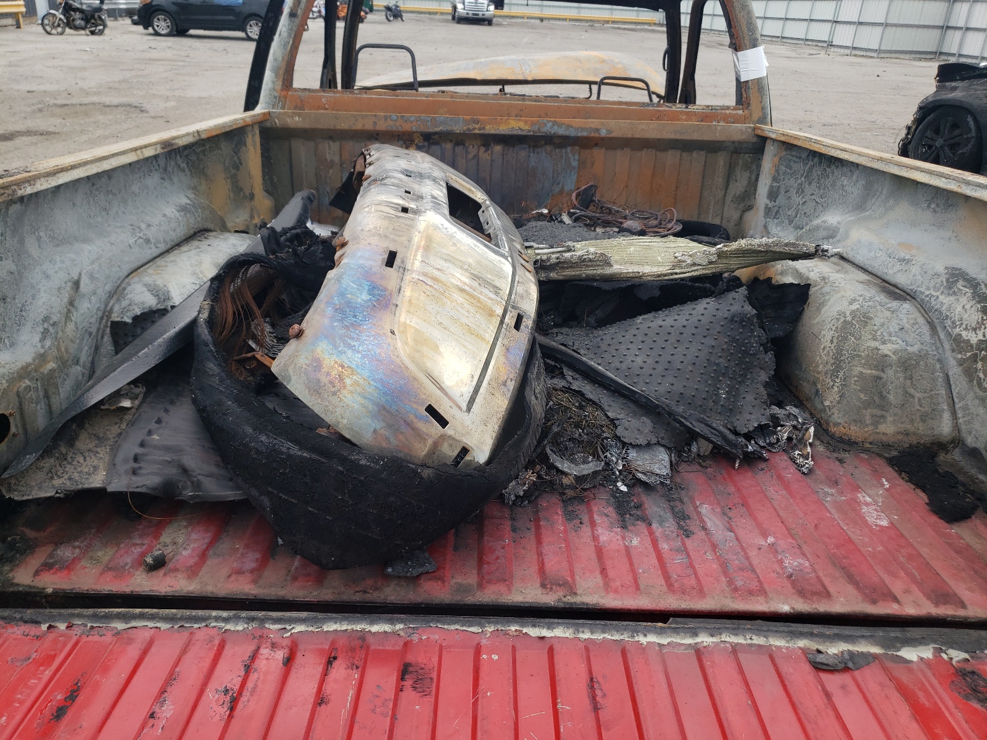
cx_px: 494
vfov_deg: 53.1
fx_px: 741
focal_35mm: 26
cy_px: 370
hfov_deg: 67.3
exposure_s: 1/1250
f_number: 1.5
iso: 50
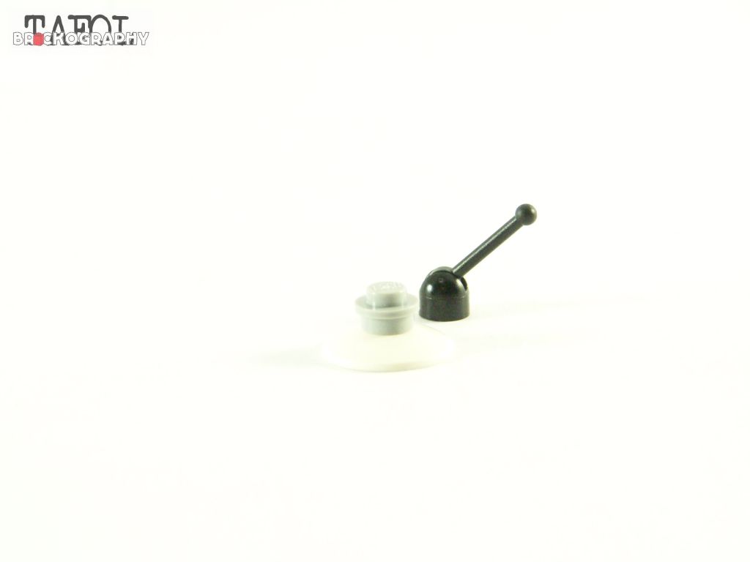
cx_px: 375
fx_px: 2535
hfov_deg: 16.8
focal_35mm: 117
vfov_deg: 12.7
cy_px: 281
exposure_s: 1/60
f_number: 3.6
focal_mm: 19.4
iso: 400
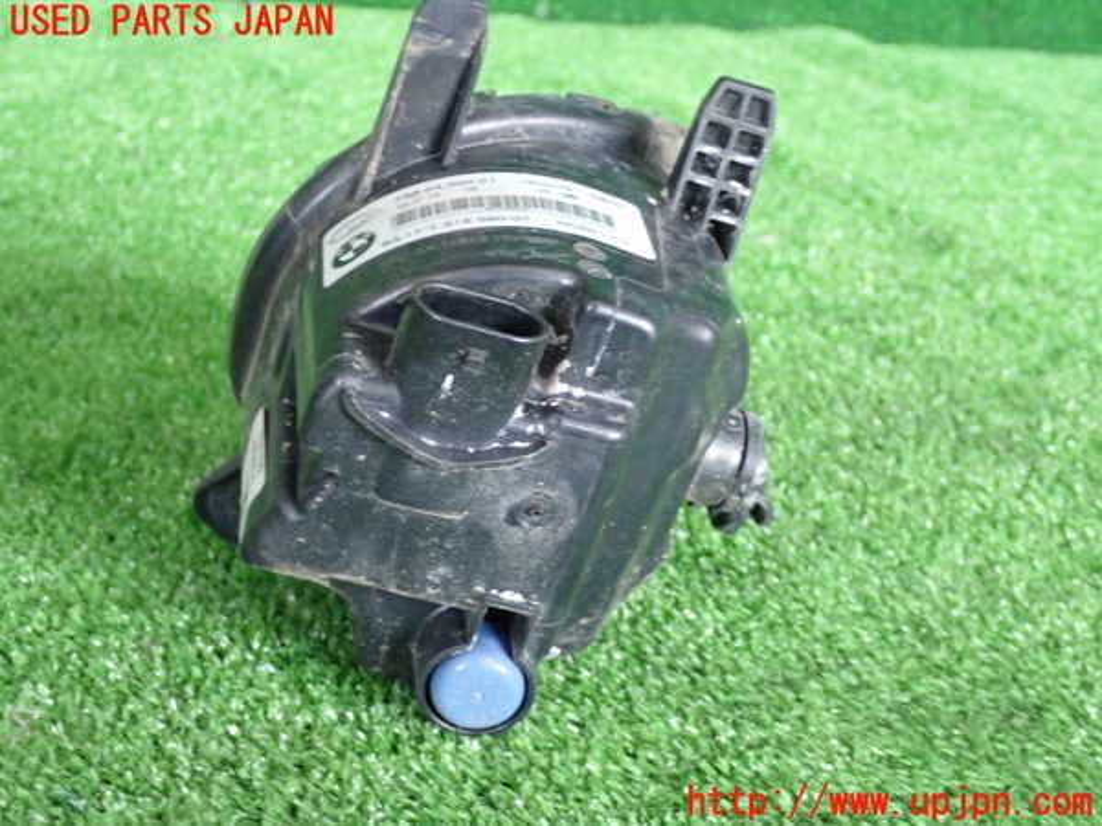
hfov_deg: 35.5
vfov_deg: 27.0
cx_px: 551
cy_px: 413
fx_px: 1719
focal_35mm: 54
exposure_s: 1/50
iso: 800
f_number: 3.3
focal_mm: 9.65
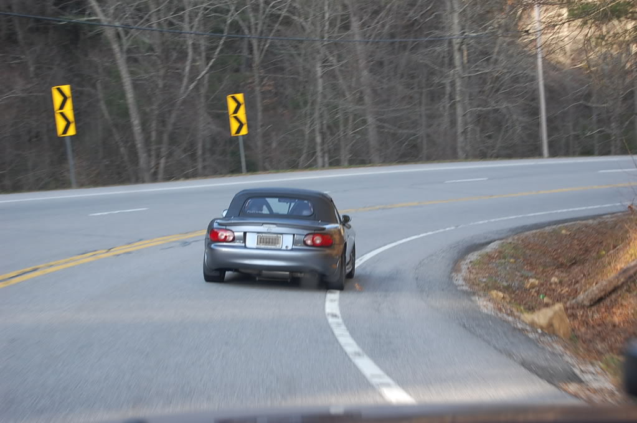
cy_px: 212
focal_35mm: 82
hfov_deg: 24.6
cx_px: 318
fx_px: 1458
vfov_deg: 16.5
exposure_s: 1/125
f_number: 5.6
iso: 400
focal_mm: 55
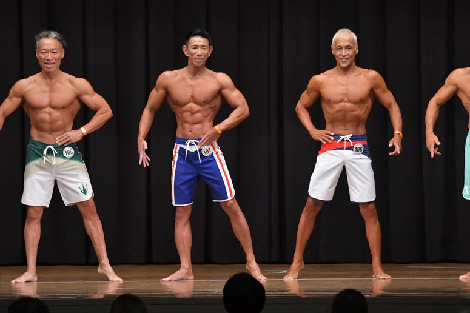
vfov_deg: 6.8
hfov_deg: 10.2
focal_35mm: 202
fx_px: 2636
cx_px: 235
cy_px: 156
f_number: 5.6
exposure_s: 1/400
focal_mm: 135
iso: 6400
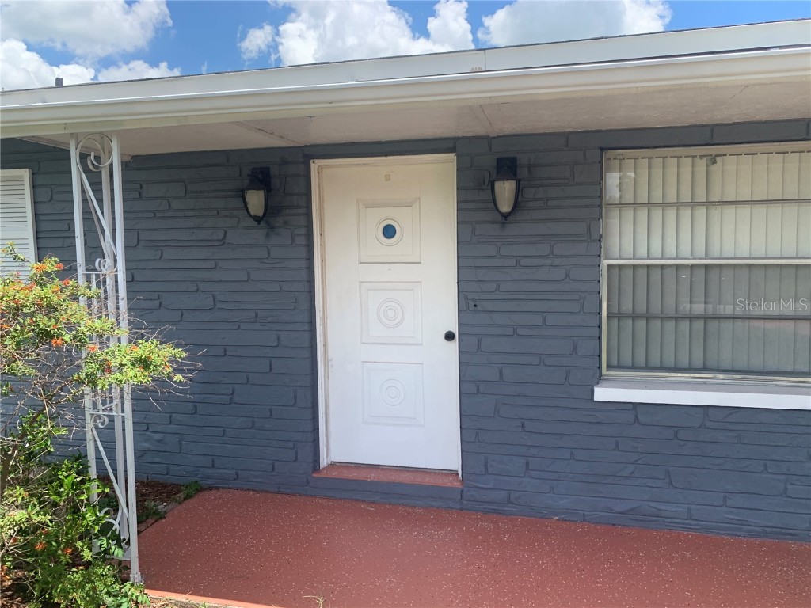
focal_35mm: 26
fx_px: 609
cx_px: 406
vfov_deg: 53.1
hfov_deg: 67.3
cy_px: 304
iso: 25
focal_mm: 4.25
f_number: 1.8
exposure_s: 1/972
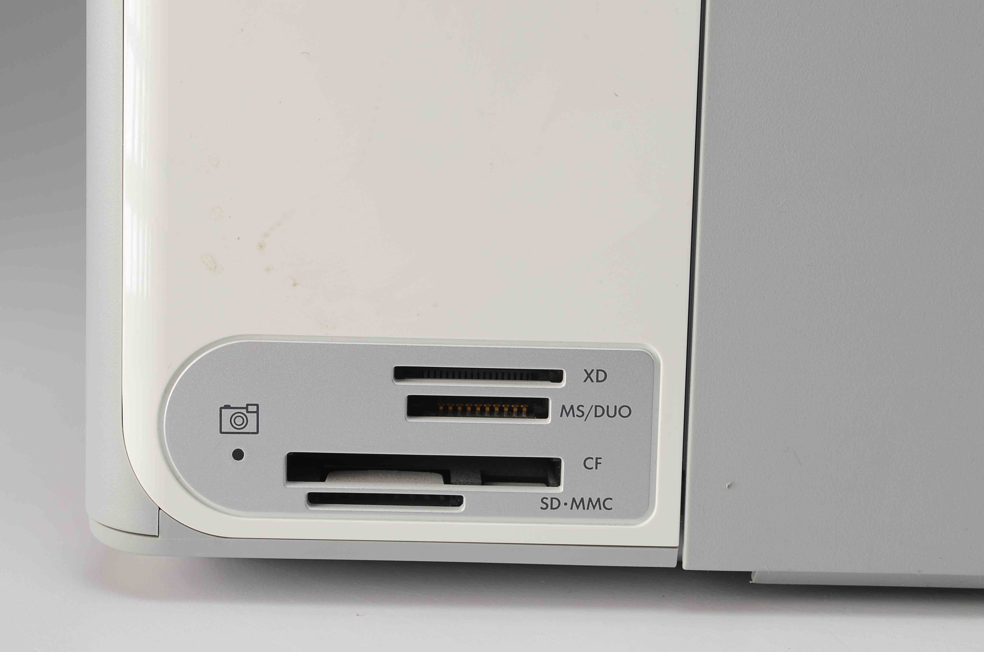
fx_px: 2128
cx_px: 492
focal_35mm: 78
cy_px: 326
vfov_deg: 17.4
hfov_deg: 26.0
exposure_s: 1/80
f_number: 13
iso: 100
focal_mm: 52
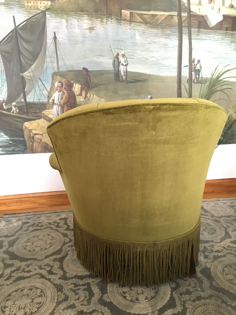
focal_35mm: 29
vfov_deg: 61.7
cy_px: 158
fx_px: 264
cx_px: 118
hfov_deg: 48.2
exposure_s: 1/17
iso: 400
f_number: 2.2
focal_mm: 4.15
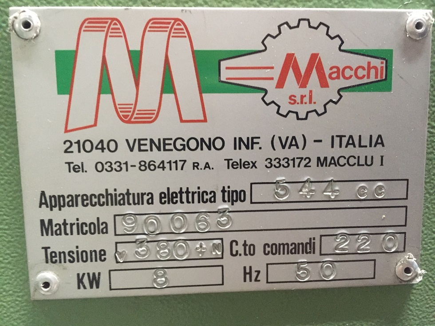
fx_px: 364
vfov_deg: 48.2
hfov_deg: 61.7
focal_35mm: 29
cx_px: 218
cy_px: 163
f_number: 2.2
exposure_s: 1/15
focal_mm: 4.15
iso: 320
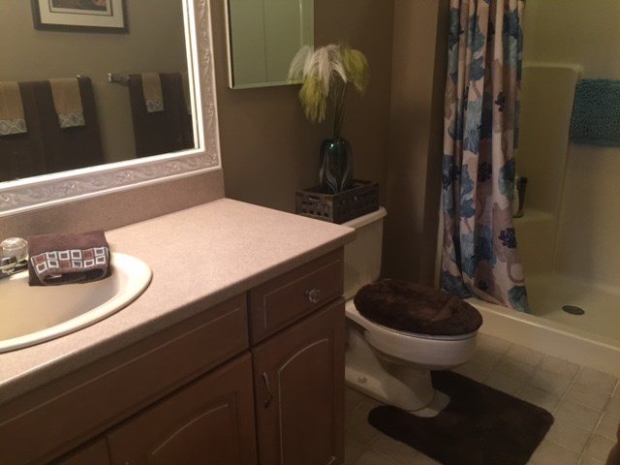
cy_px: 232
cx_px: 310
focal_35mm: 29
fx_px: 519
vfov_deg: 48.2
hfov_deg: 61.7
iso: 100
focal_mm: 4.15
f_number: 2.2
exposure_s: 1/30
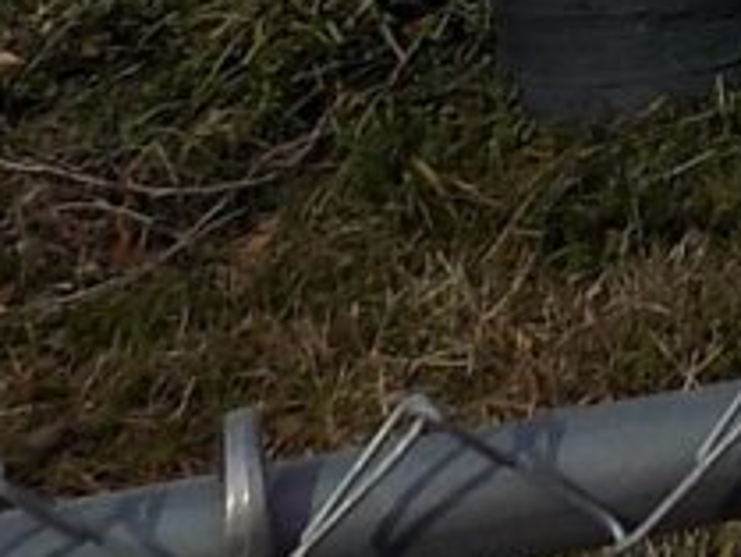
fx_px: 2827
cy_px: -809
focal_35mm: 132
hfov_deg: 13.0
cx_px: 1471
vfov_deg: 9.8
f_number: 3.1
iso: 80
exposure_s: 1/1250
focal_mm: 4
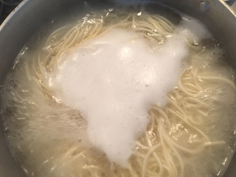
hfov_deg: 61.7
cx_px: 118
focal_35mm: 29
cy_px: 88
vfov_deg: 48.2
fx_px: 198
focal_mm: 4.15
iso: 160
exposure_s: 1/33
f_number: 2.2
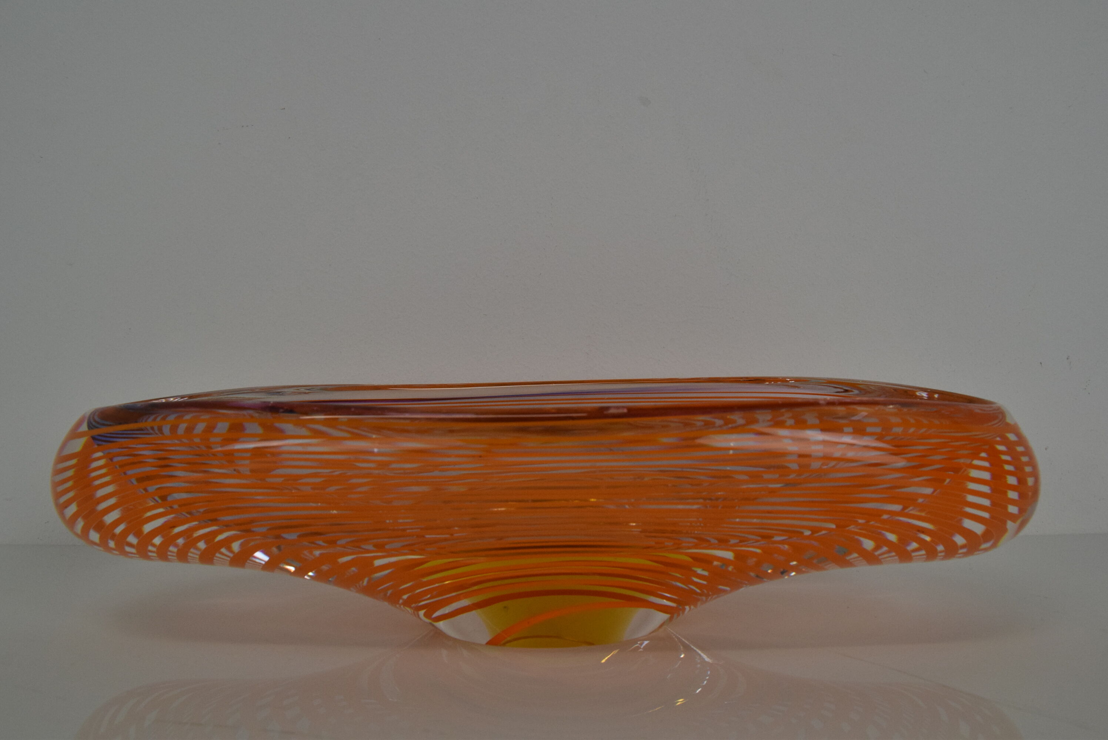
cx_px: 554
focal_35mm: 33
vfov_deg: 40.0
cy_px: 370
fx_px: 1016
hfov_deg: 57.2
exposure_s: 1/400
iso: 1600
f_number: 10
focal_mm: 22
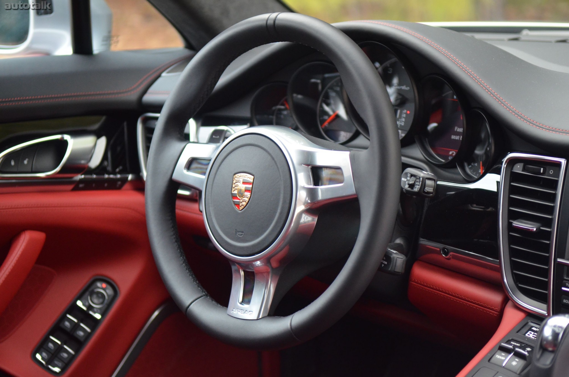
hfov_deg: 24.7
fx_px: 1301
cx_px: 284
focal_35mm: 82
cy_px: 188
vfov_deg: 16.5
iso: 1600
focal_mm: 55
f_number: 2.8
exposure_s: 1/80
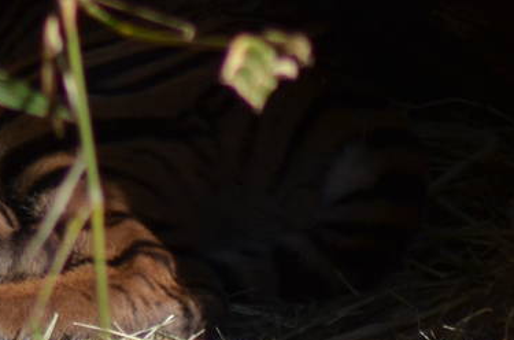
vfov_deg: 0.8
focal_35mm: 1666
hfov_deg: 1.2
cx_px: -415
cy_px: -64
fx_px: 23727
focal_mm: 260
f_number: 5.6
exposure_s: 1/2000
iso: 360
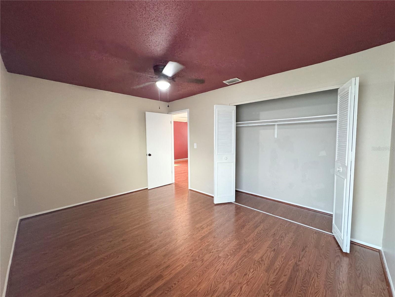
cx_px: 198
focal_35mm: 14
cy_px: 148
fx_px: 160
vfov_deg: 85.7
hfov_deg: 102.1
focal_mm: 2.22
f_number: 2.2
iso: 320
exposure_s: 1/60
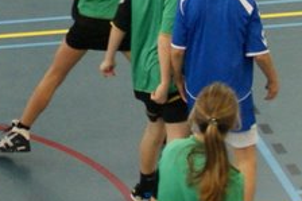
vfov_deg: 6.1
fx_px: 1886
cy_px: 63
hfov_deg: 9.1
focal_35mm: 225
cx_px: 34
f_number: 2.8
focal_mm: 28
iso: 400
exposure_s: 1/200
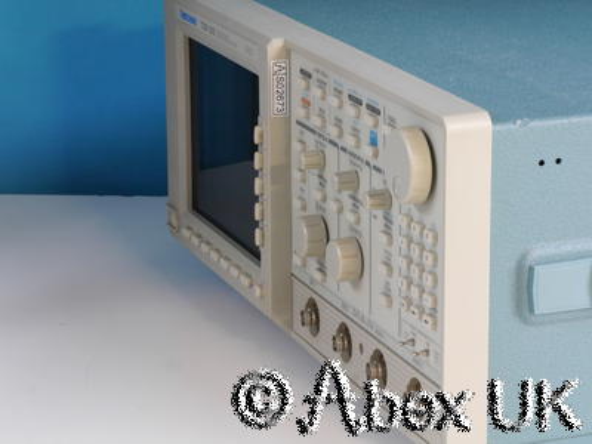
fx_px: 2223
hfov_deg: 15.2
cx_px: 296
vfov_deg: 11.4
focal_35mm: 130
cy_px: 222
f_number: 22
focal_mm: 65
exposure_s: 1/1.3
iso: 800
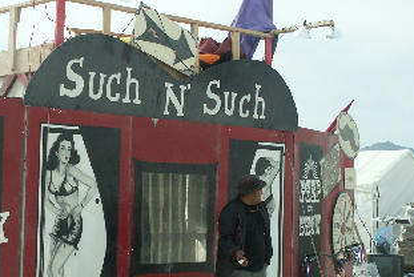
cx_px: 128
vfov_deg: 18.6
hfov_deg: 27.5
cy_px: 192
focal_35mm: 73
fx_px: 840
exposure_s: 1/320
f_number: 8
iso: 100
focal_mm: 10.57
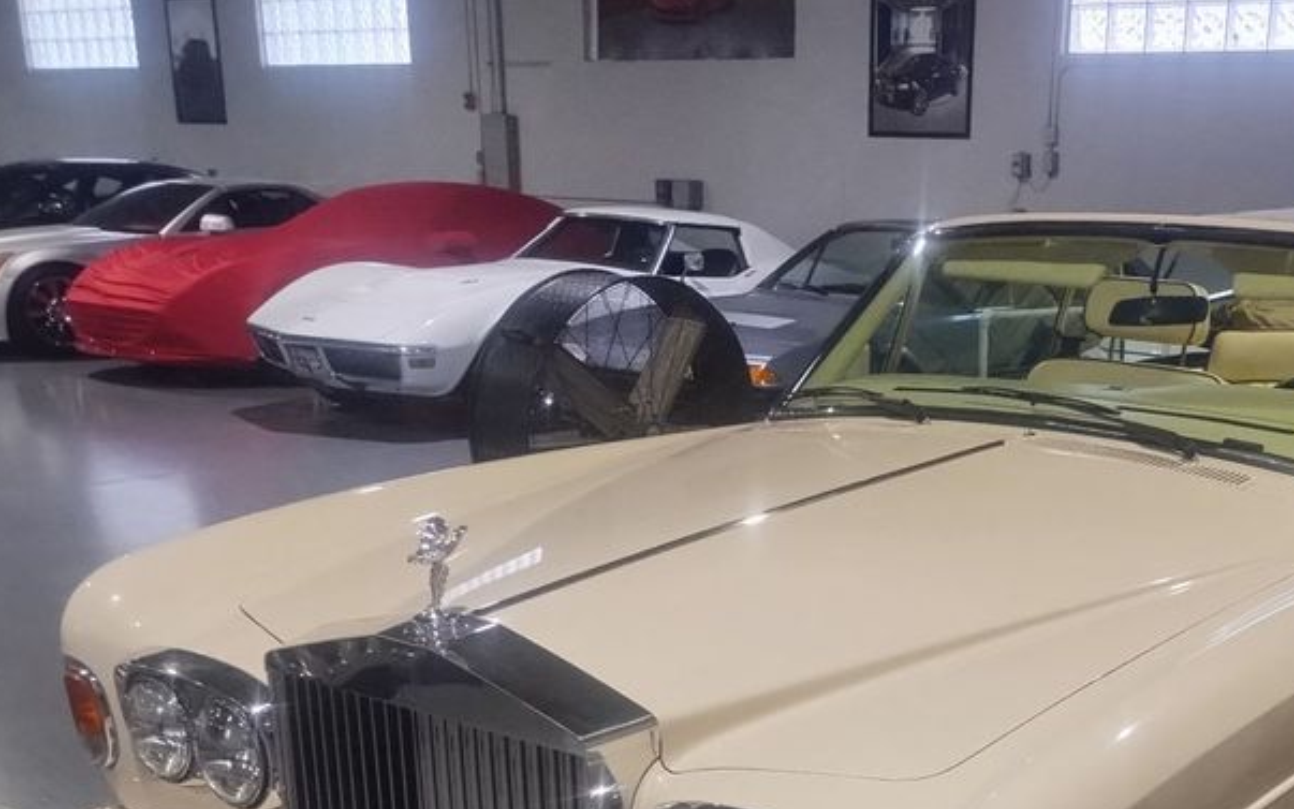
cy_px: 783
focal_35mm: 45
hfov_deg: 43.1
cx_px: 949
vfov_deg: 27.2
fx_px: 1587
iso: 181
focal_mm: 4.71
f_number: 1.7
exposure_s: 1/120
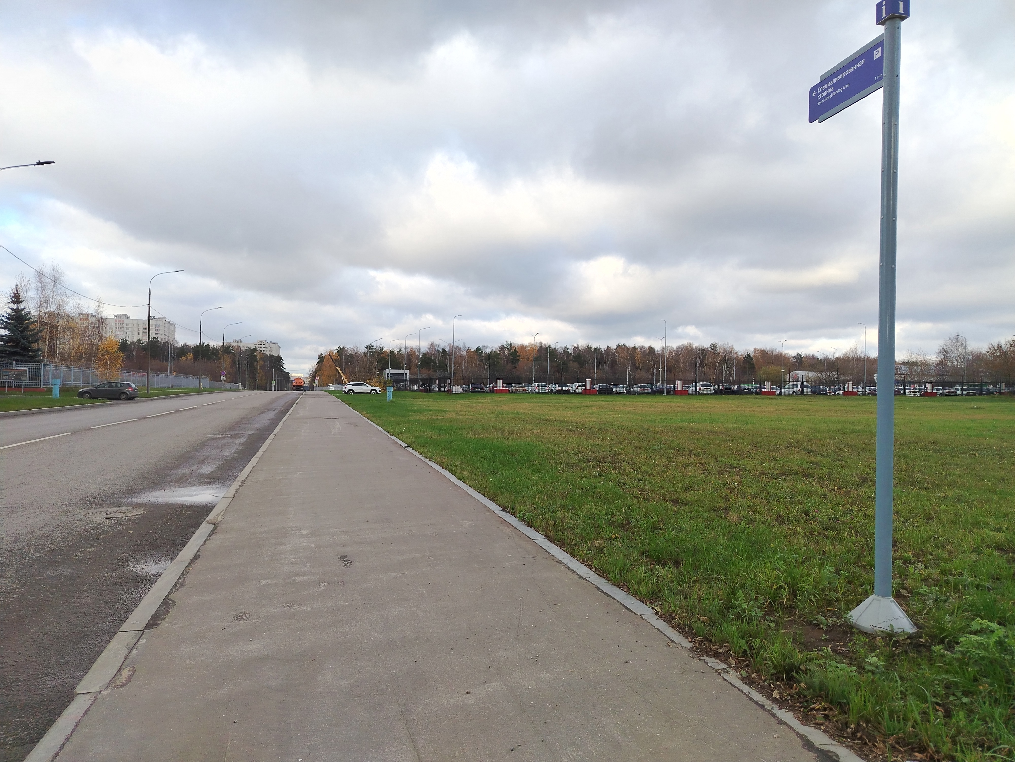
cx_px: 508
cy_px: 381
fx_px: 704
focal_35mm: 24
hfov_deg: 71.6
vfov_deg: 56.8
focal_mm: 5.25
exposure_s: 1/260
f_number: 1.75
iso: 100
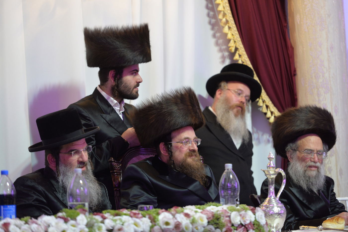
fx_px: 1691
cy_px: 116
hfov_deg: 11.7
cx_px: 174
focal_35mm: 175
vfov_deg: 7.8
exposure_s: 1/160
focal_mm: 175
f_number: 3.5
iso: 1600
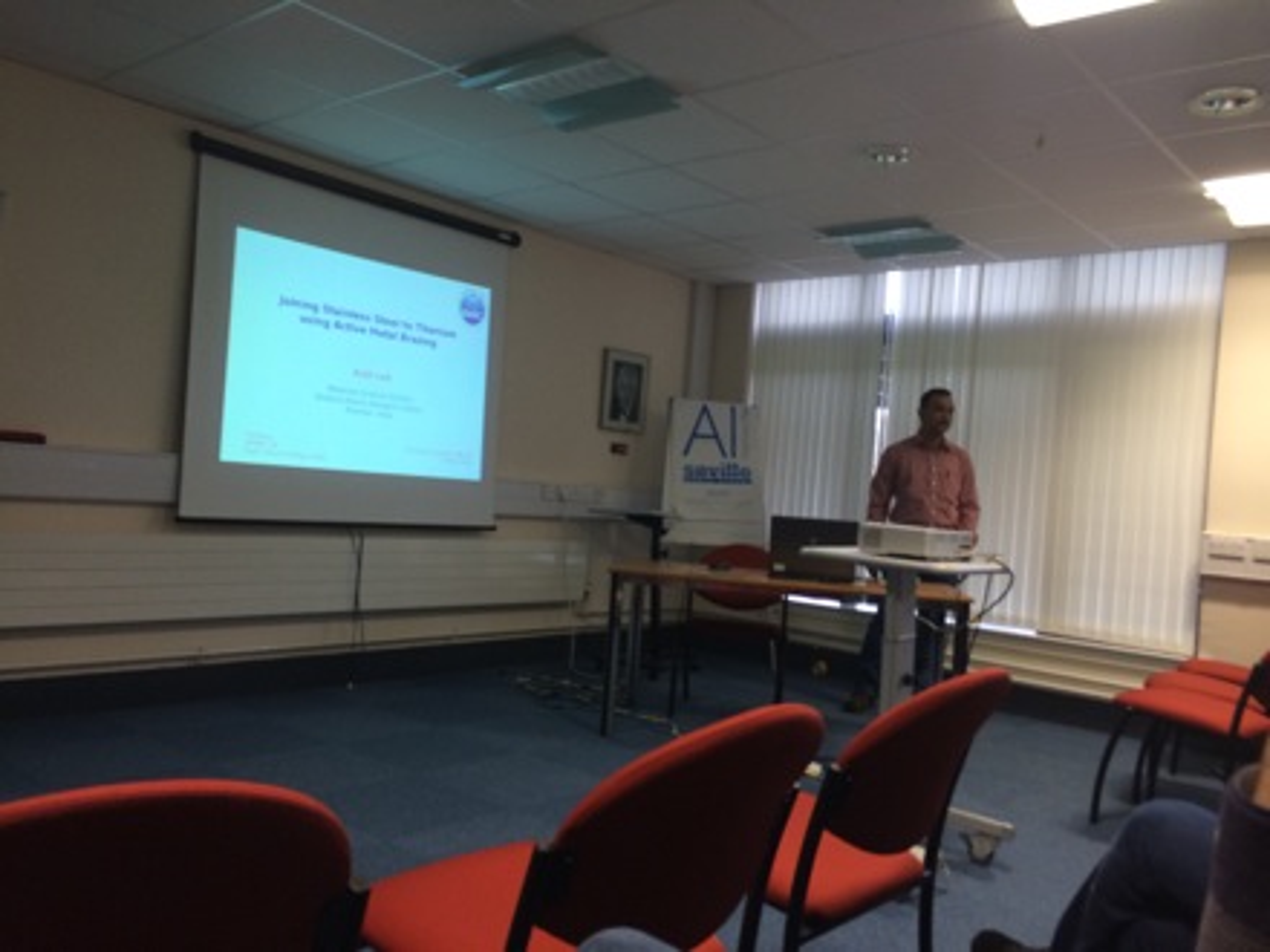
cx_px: 635
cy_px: 476
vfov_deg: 46.8
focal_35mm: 30
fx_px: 1101
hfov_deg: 60.0
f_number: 2.2
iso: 100
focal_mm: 4.12
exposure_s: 1/30
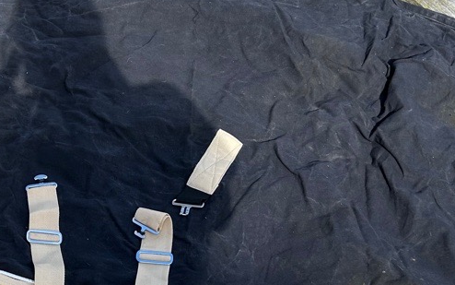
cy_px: 146
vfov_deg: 19.4
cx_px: 75
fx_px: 831
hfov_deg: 29.7
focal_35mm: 67
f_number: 1.5
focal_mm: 5.7
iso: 50
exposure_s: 1/1295
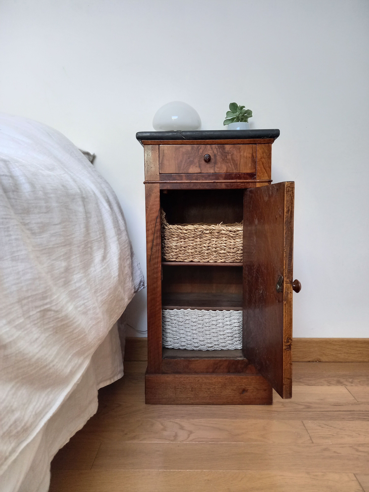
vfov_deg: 69.4
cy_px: 246
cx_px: 184
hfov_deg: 54.9
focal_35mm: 25
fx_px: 355
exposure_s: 1/50
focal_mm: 4.6
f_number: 2
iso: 160
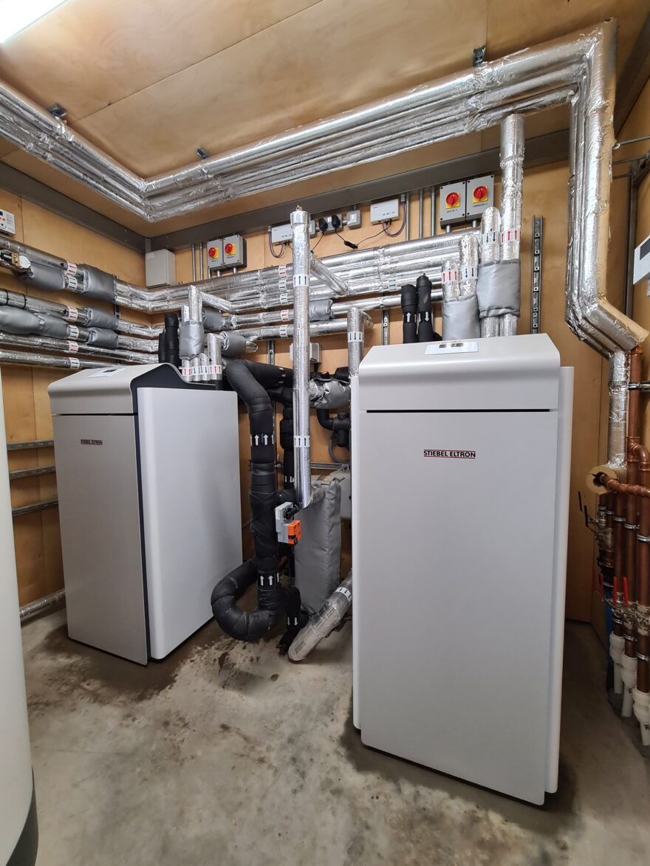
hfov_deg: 89.9
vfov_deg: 106.2
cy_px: 433
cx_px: 325
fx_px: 325
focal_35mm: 13
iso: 160
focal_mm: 2.2
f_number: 2.2
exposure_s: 1/50
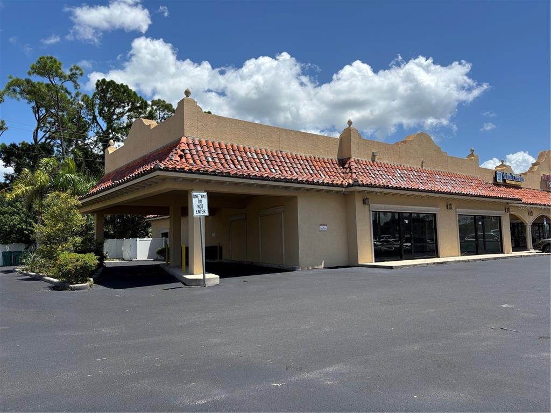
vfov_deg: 53.1
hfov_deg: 67.3
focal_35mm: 26
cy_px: 206
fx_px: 414
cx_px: 276
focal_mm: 5.96
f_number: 1.6
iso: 50
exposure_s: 1/3937
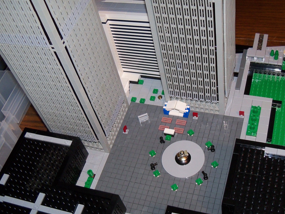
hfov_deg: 41.9
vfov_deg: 32.1
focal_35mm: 45
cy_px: 127
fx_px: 371
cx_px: 172
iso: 200
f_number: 3.5
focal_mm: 6.2
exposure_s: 1/30
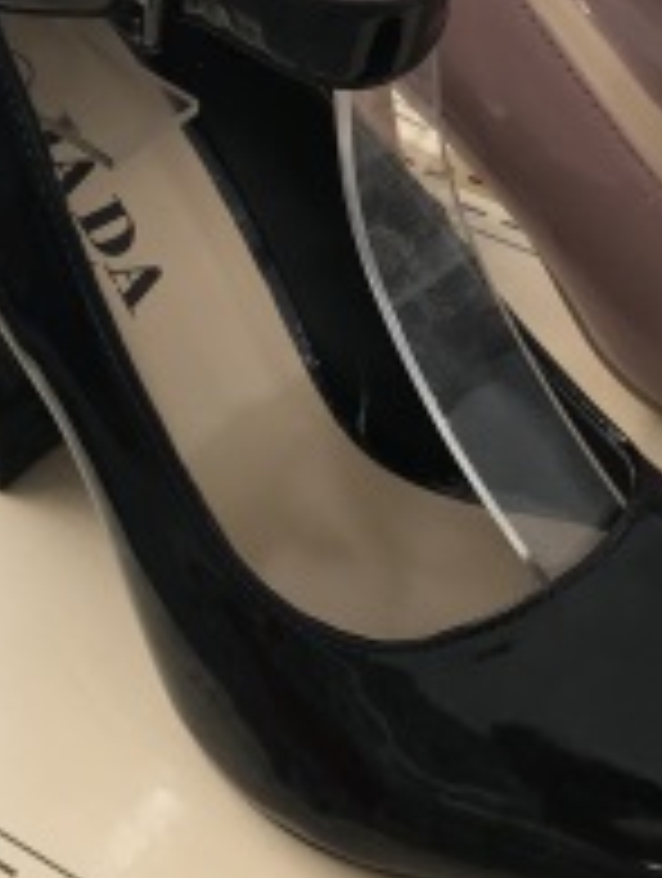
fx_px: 2186
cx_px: 401
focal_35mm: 86
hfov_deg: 17.2
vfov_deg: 22.2
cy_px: 104
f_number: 1.8
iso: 32
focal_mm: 3.99
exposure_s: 1/50
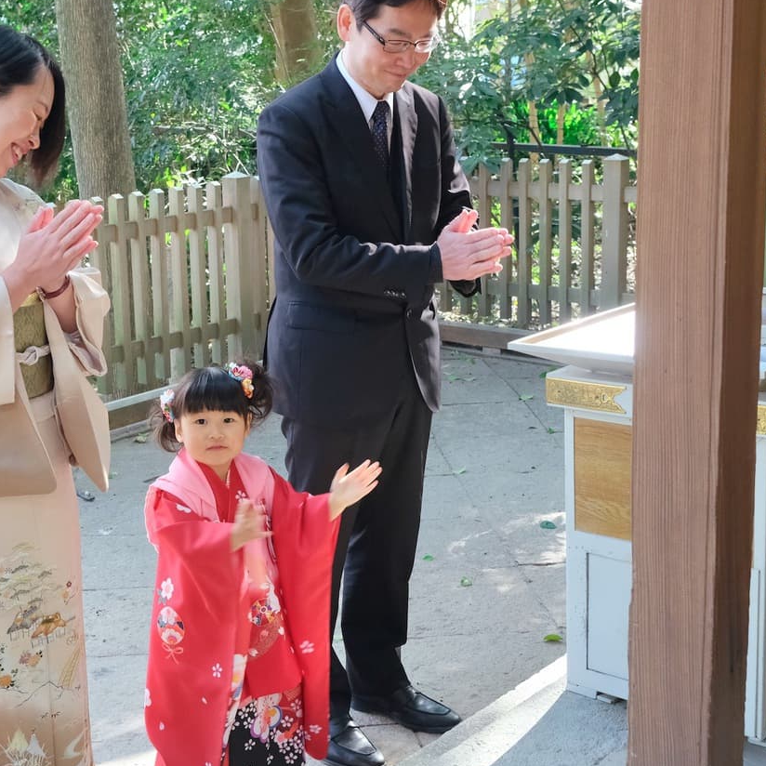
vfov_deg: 32.7
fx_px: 1302
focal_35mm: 52
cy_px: 330
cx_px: 250
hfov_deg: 32.5
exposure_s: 1/60
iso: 1600
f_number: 5
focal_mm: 23.5
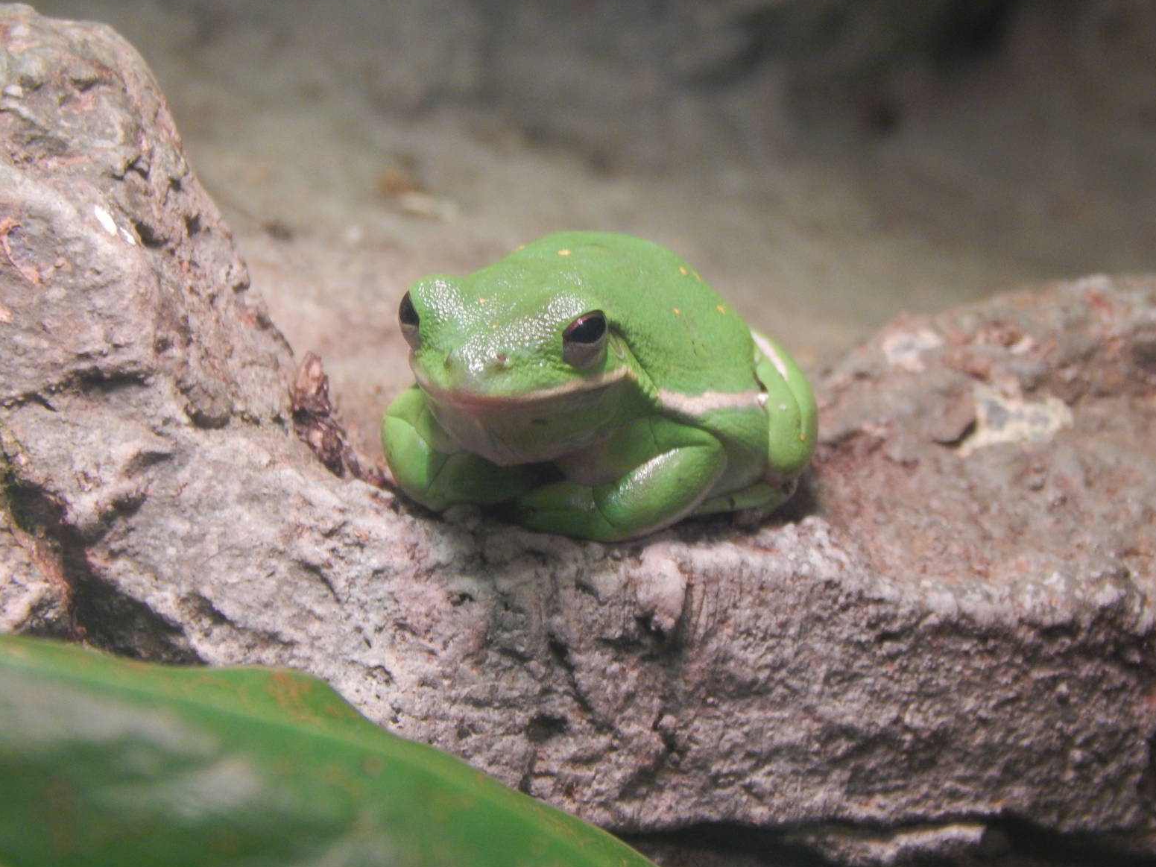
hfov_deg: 5.5
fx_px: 12055
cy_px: 423
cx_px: 595
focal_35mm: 361
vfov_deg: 4.1
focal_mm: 62.2
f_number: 5.7
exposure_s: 1/30
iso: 400
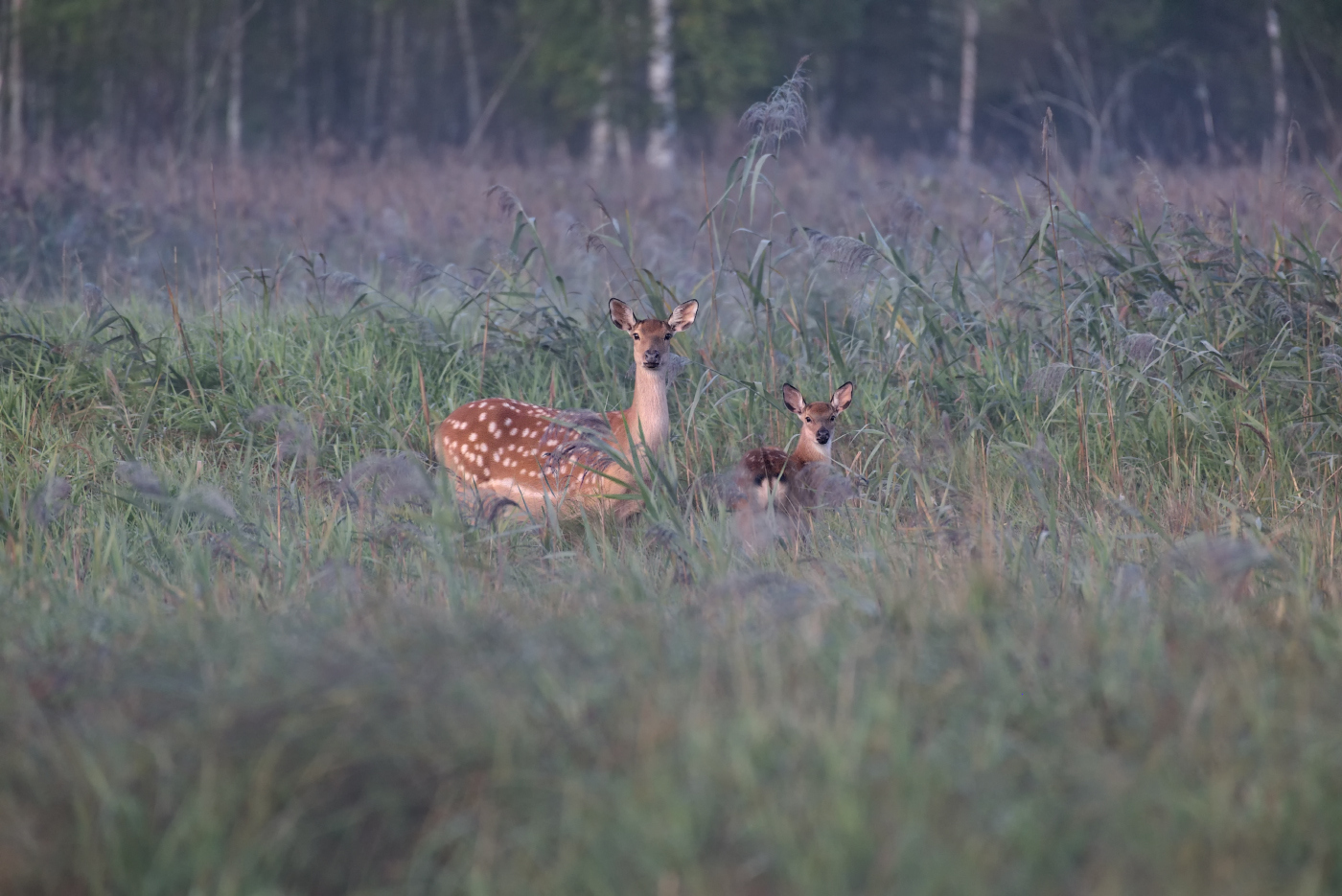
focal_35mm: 500
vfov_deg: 2.8
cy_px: 448
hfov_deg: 4.1
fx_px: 18648
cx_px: 671
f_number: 6.3
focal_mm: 500
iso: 2000
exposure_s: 1/800
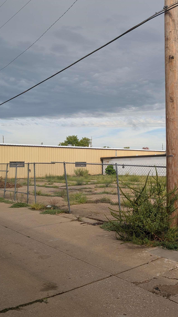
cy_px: 159
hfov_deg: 32.0
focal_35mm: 35
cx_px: 161
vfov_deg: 56.6
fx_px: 294
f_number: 1.68
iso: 22
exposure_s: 1/822
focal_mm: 6.9
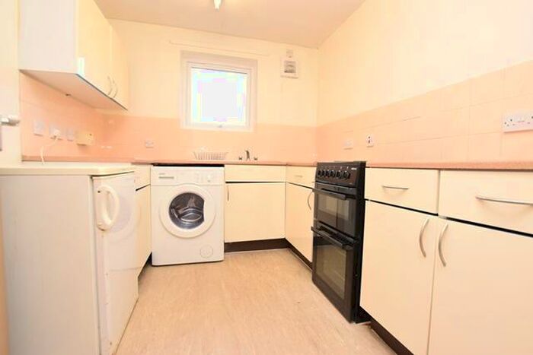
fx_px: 244
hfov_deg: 95.0
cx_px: 266
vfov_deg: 72.1
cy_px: 178
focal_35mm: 16
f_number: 5
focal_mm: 11
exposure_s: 1/100
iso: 800
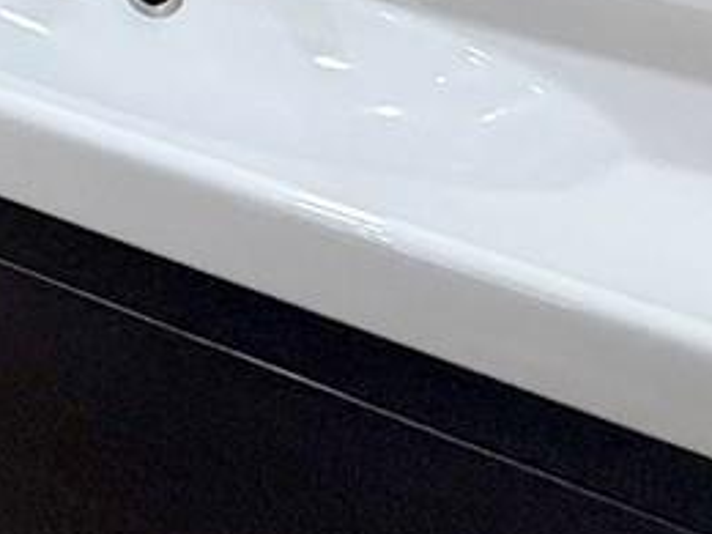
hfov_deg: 15.0
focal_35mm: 86
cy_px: -498
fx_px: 1769
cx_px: -950
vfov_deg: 14.5
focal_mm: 2.22
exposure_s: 1/120
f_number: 2.2
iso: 160
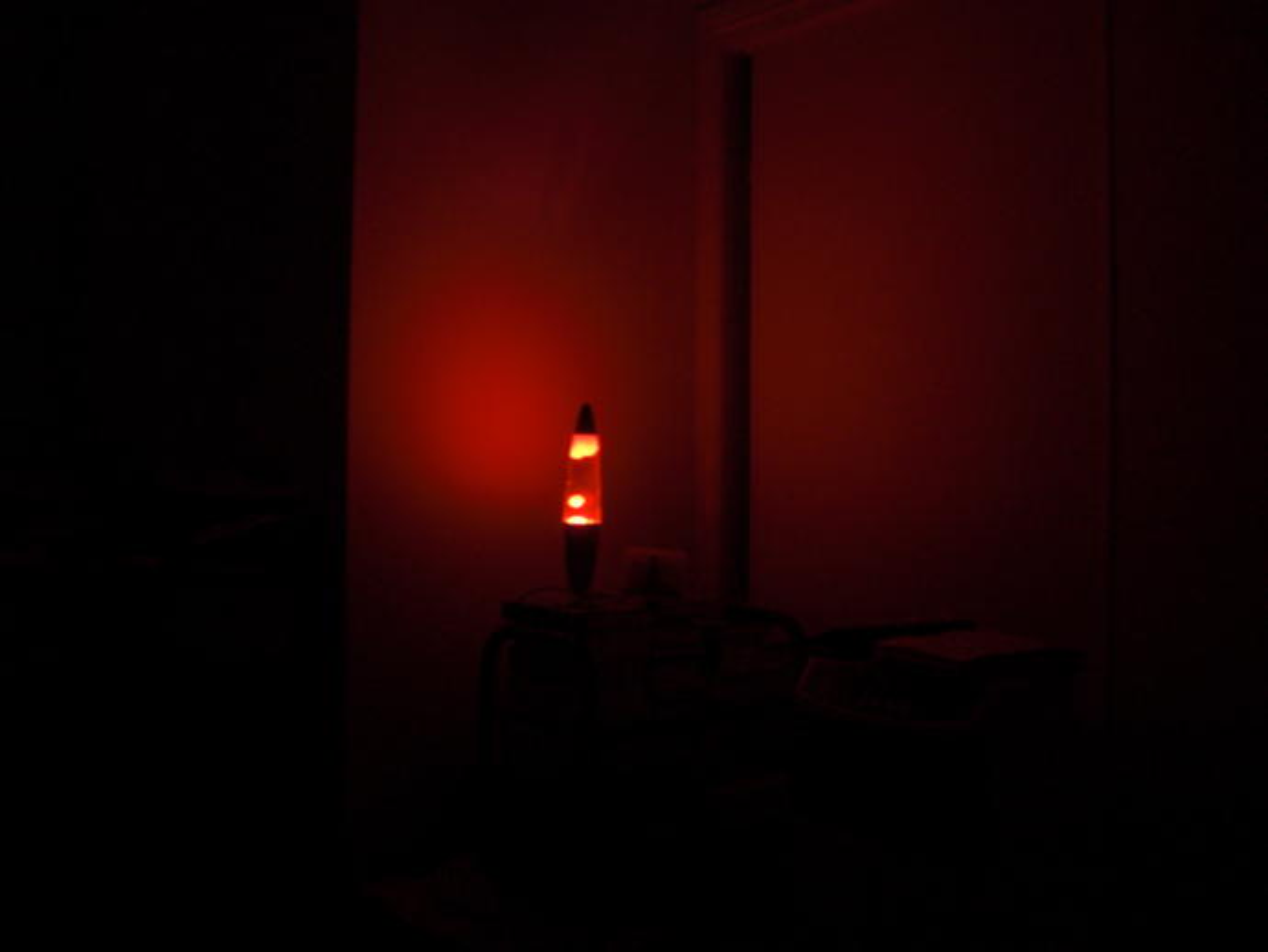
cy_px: 476
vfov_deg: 39.7
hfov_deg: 51.3
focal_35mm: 36
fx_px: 1319
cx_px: 634
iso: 200
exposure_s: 1/2
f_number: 2.8
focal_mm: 6.3
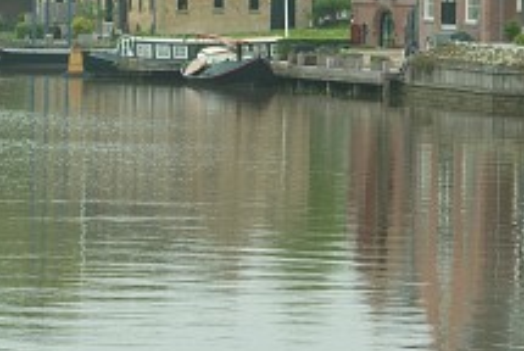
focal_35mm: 268
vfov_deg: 5.1
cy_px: 11
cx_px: 451
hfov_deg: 7.7
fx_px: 3906
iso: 400
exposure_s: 1/180
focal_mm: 85
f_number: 6.7
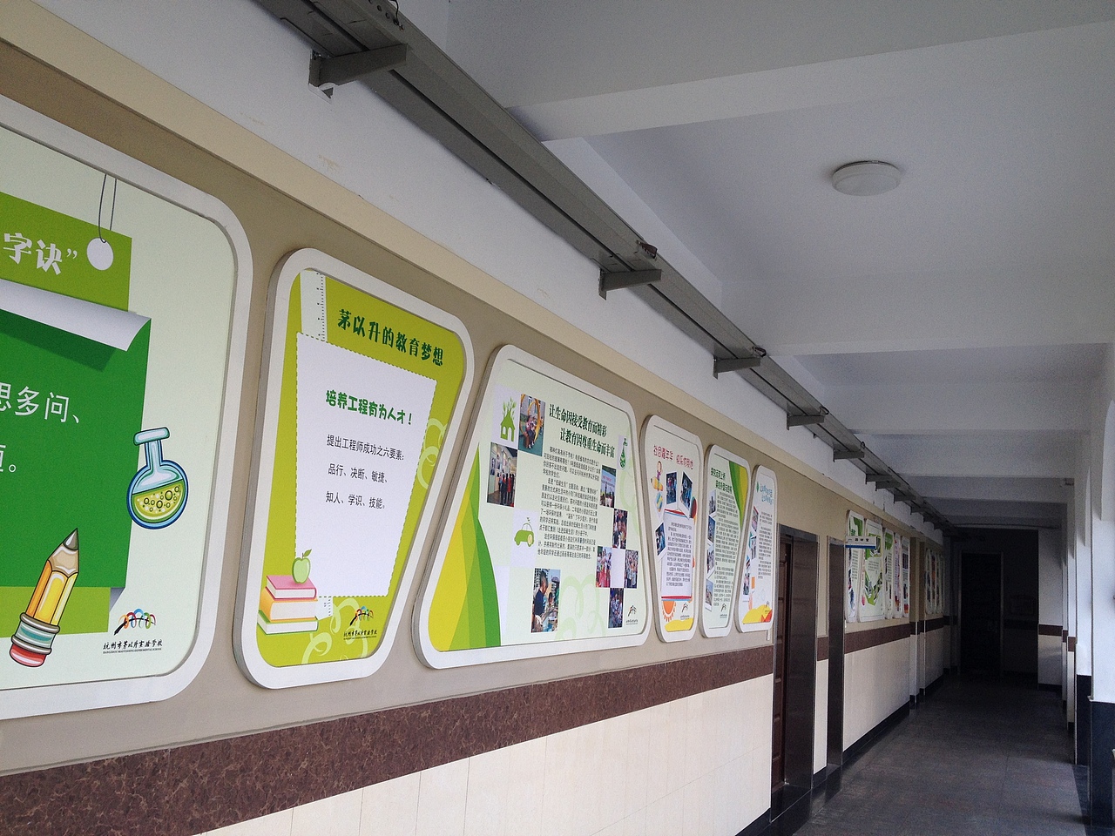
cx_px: 558
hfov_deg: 52.6
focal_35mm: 35
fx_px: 1127
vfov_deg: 40.7
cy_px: 418
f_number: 2.4
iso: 50
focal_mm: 4.28
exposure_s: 1/216
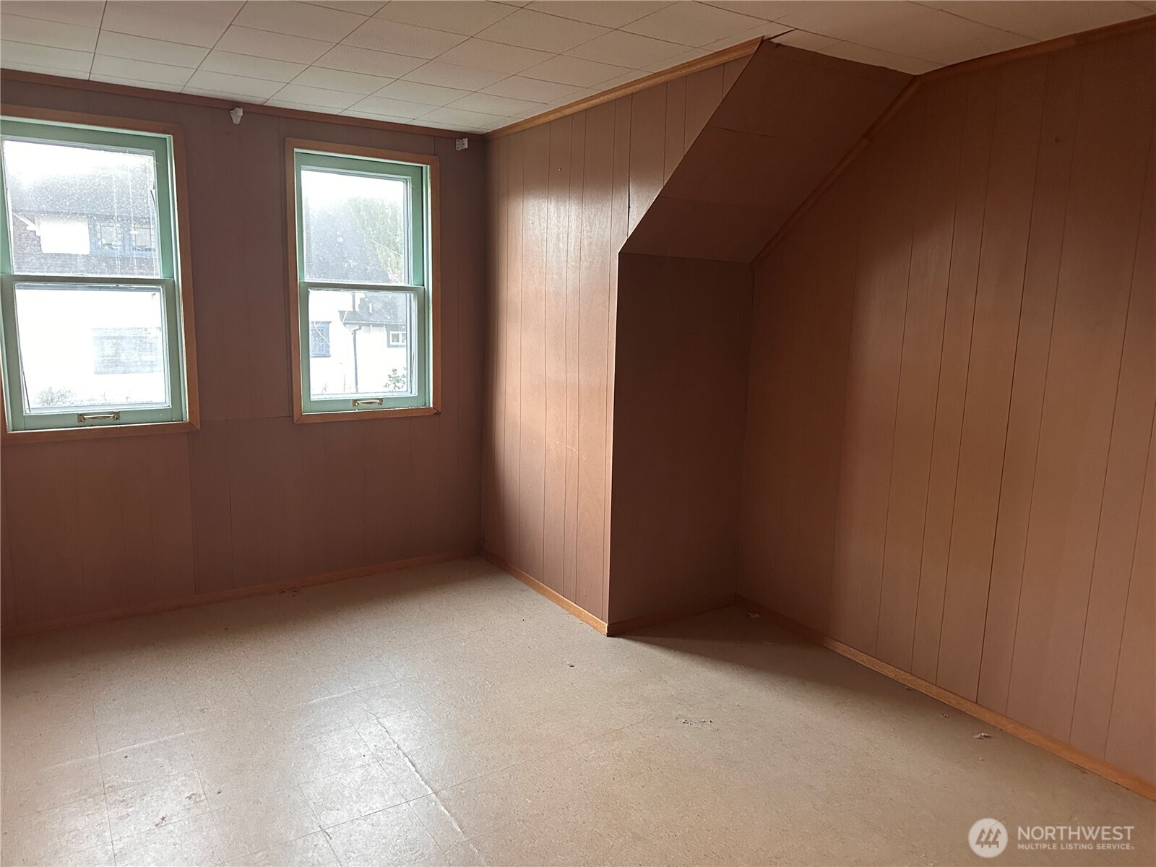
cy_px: 434
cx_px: 578
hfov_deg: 71.6
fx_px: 801
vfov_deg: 56.8
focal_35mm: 24
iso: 640
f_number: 1.78
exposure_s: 1/60
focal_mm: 6.86
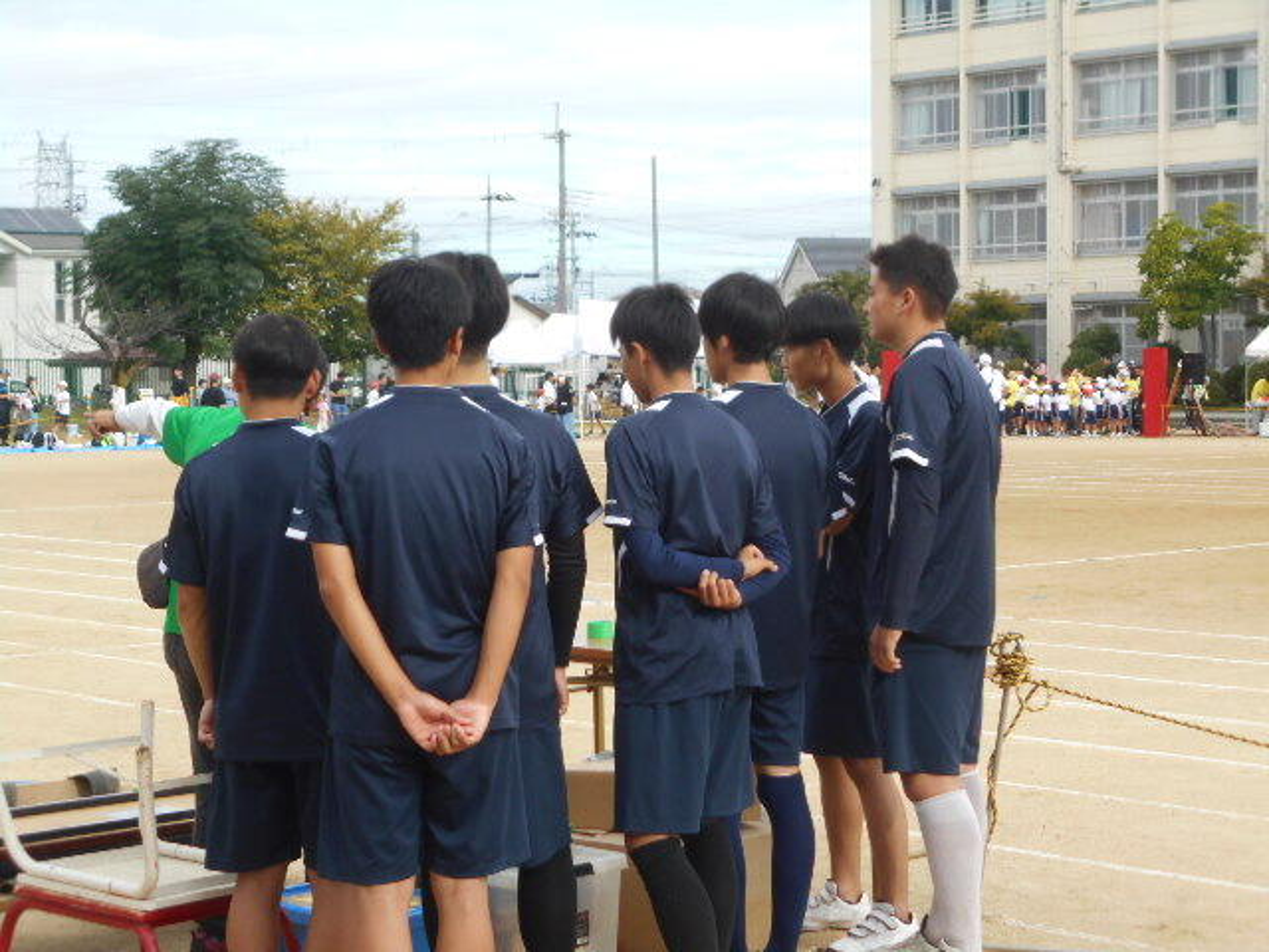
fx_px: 2786
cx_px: 634
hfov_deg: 25.7
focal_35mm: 76
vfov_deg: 19.4
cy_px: 476
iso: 140
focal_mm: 13.5
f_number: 5.8
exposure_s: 1/250
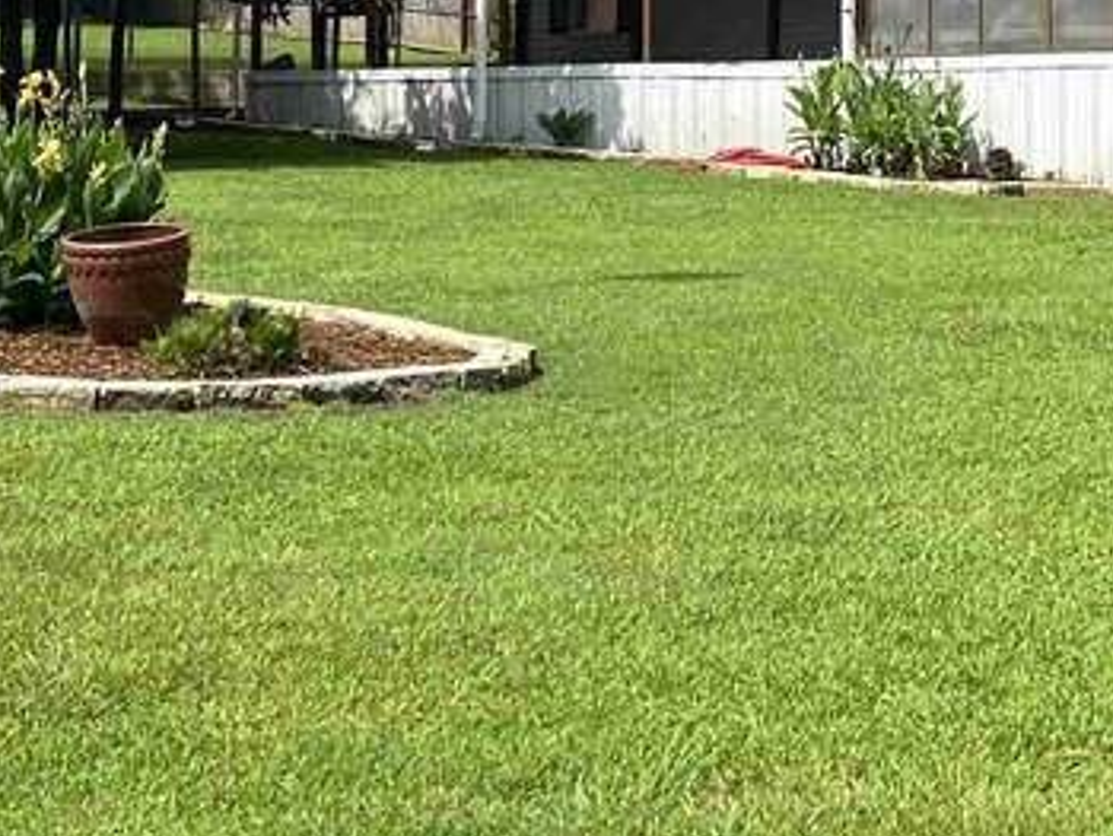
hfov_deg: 19.6
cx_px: 1291
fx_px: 3057
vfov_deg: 15.3
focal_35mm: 95
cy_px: -6
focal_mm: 5.7
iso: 50
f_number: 1.5
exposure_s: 1/4630
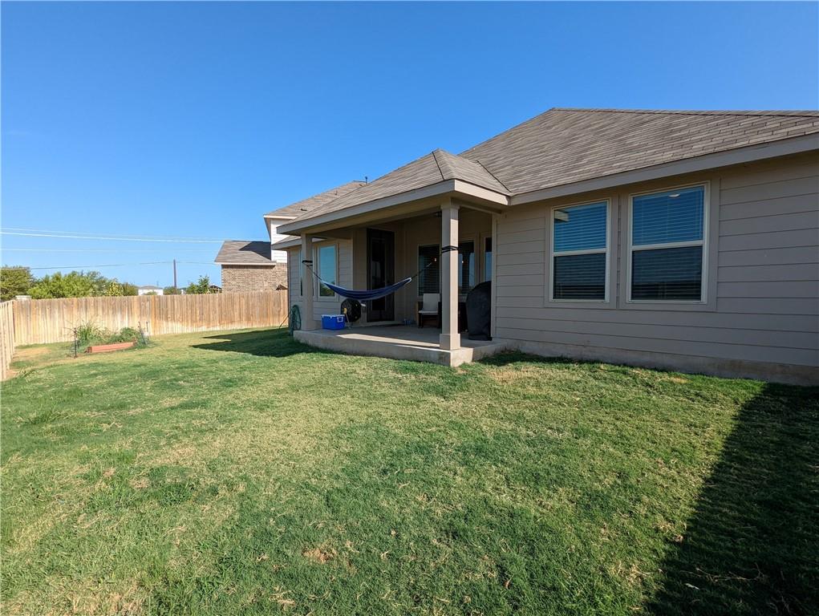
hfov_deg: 94.4
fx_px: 379
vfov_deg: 78.2
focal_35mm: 16
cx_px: 410
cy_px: 308
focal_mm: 2.35
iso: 48
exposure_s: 1/1290
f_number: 2.2
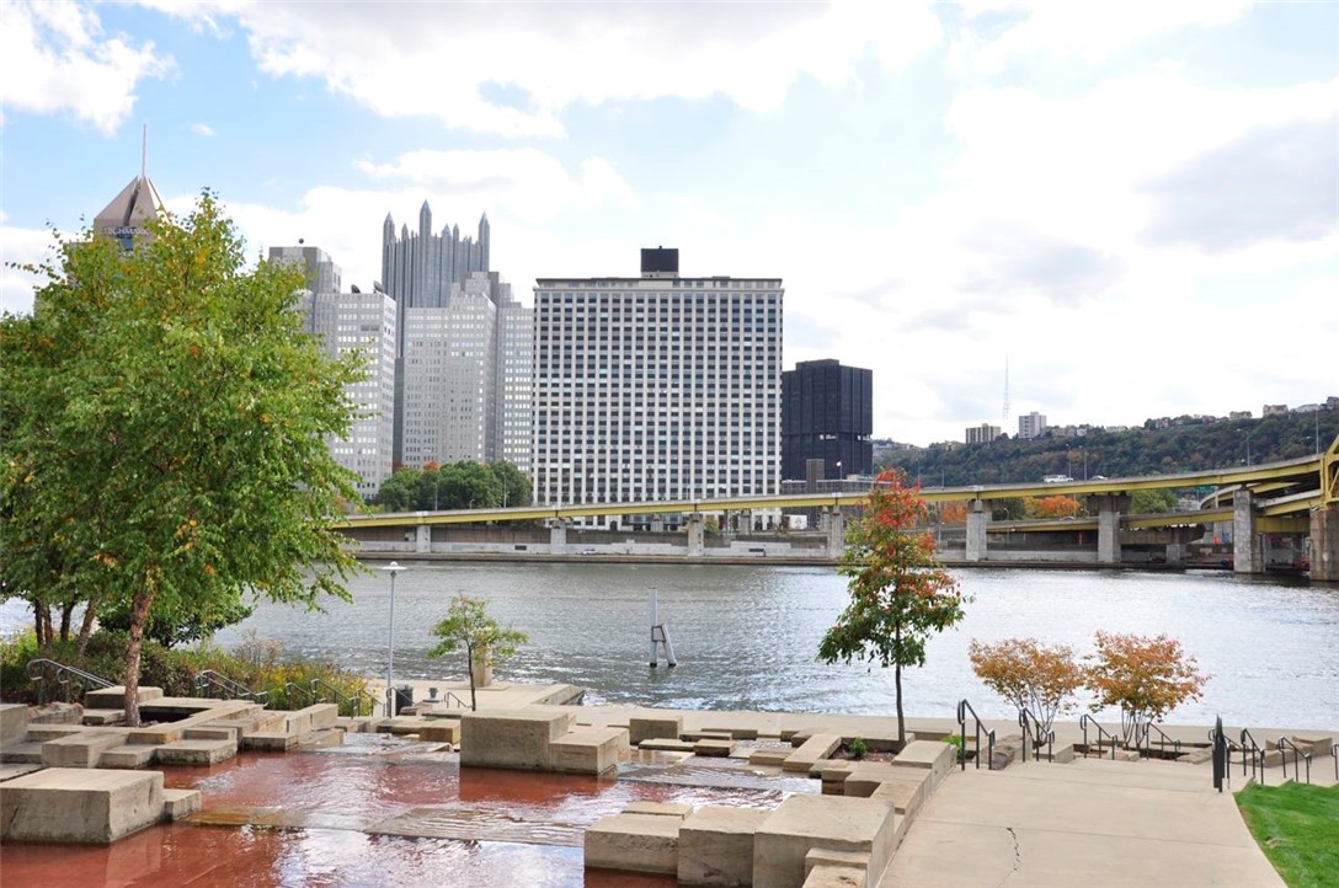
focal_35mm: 33
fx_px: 1226
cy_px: 444
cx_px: 670
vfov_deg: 39.9
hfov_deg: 57.3
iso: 320
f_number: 7.1
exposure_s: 1/640
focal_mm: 22
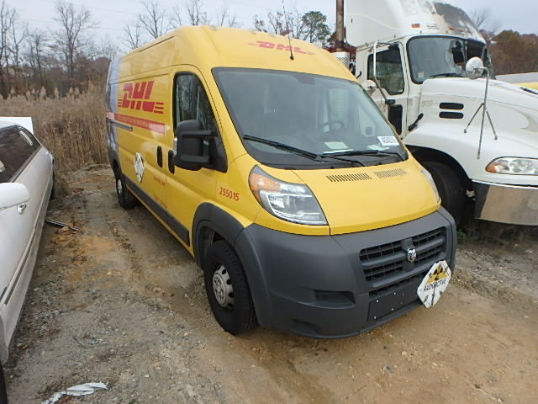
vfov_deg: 63.4
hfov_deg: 79.0
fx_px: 326
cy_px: 202
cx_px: 269
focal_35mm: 21
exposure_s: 1/500
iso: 125
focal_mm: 3.7
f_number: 3.5
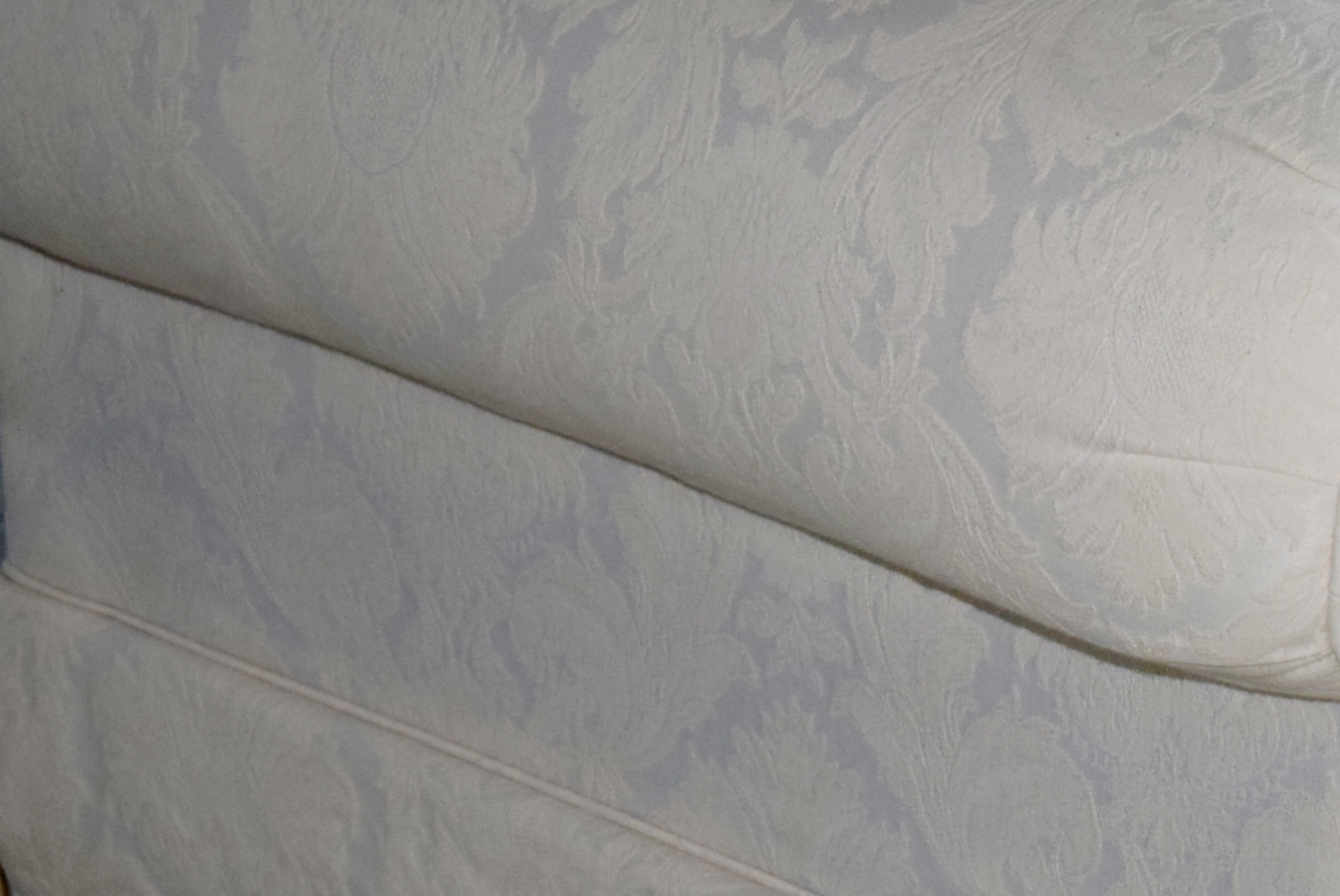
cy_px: 813
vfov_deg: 9.5
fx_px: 5365
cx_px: 1132
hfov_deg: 14.1
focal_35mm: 144
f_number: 4.8
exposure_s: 1/100
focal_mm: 38
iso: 800
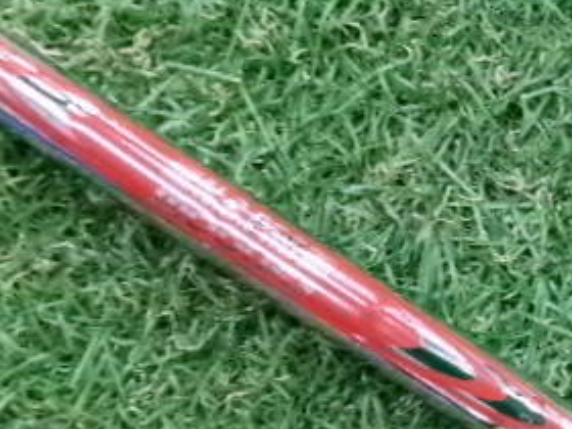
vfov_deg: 21.7
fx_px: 1058
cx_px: 621
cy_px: 478
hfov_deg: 27.8
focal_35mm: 64
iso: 800
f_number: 3.9
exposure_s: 1/34
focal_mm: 5.1
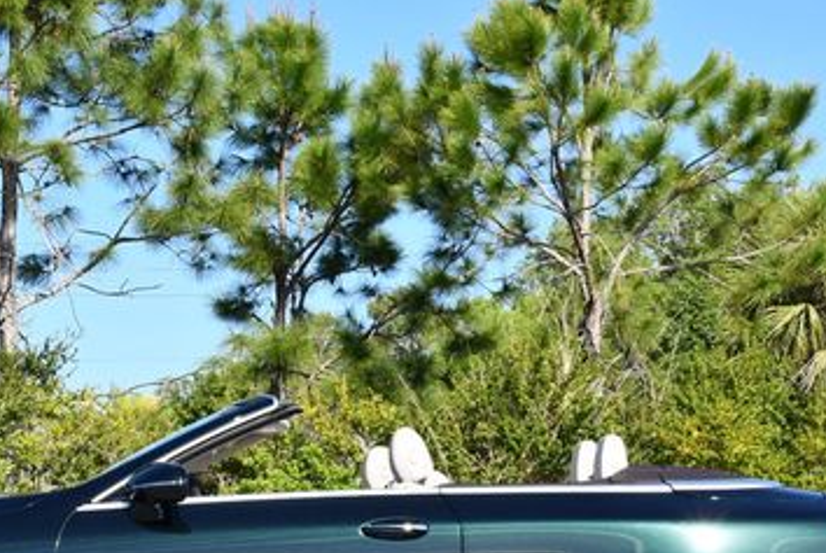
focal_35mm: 94
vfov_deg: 14.5
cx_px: 285
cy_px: 401
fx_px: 2159
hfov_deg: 21.6
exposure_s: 1/250
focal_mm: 26
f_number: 8
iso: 160
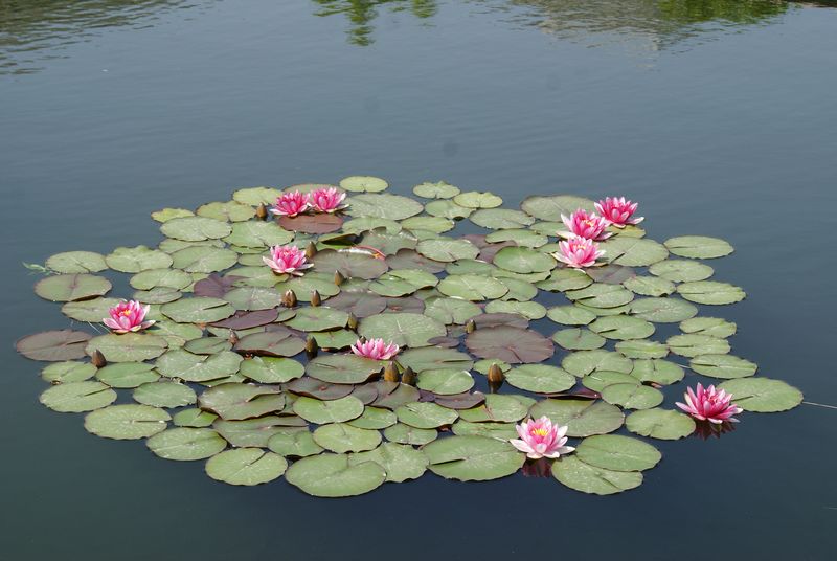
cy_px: 280
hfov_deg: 22.6
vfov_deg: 15.2
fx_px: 2096
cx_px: 418
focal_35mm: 90
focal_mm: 60
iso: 100
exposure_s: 1/200
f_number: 8
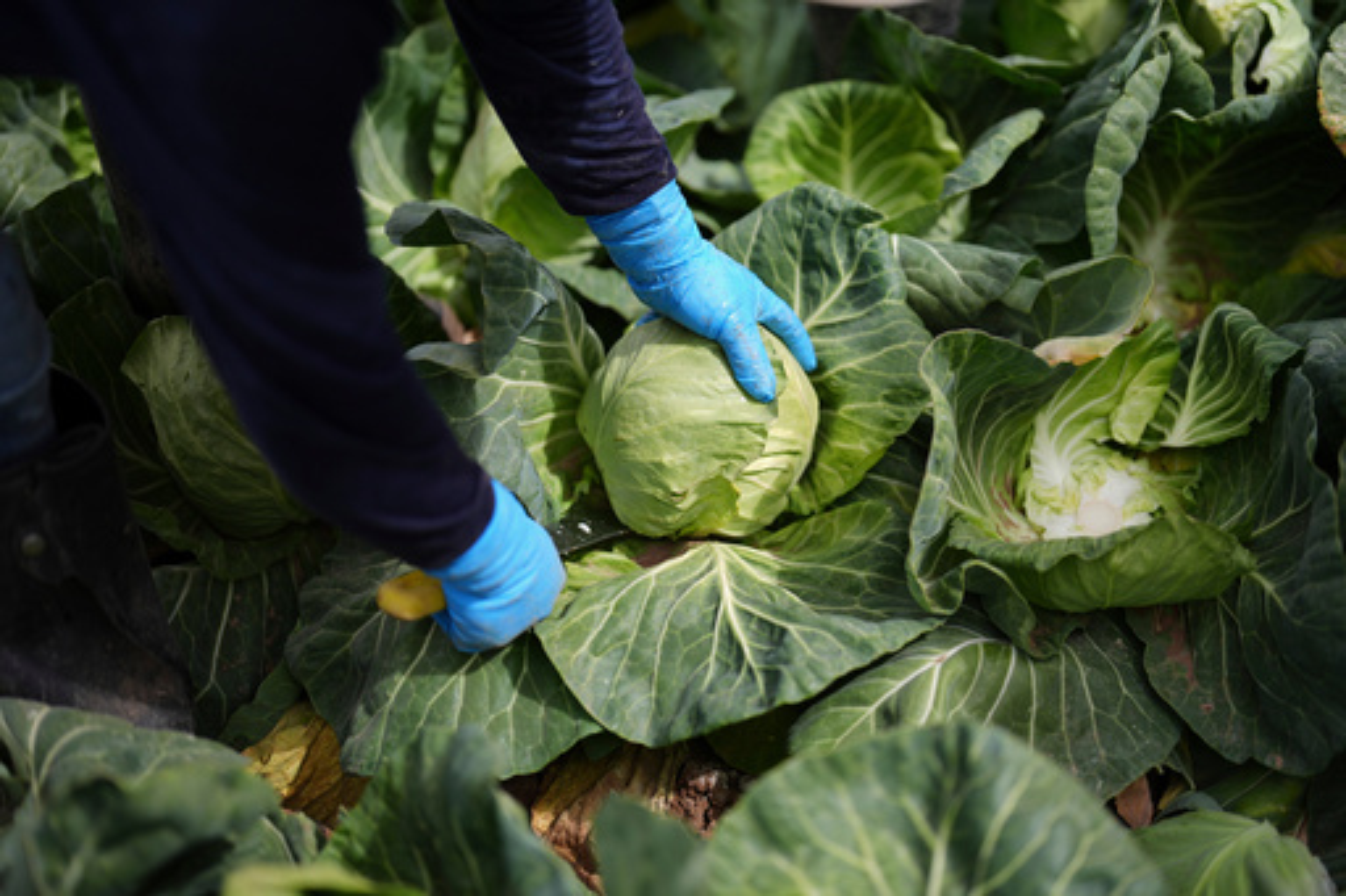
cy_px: 448
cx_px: 673
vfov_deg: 27.0
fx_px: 1869
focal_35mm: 50
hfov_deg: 39.6
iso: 200
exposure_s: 1/16000
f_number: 1.2
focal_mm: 50
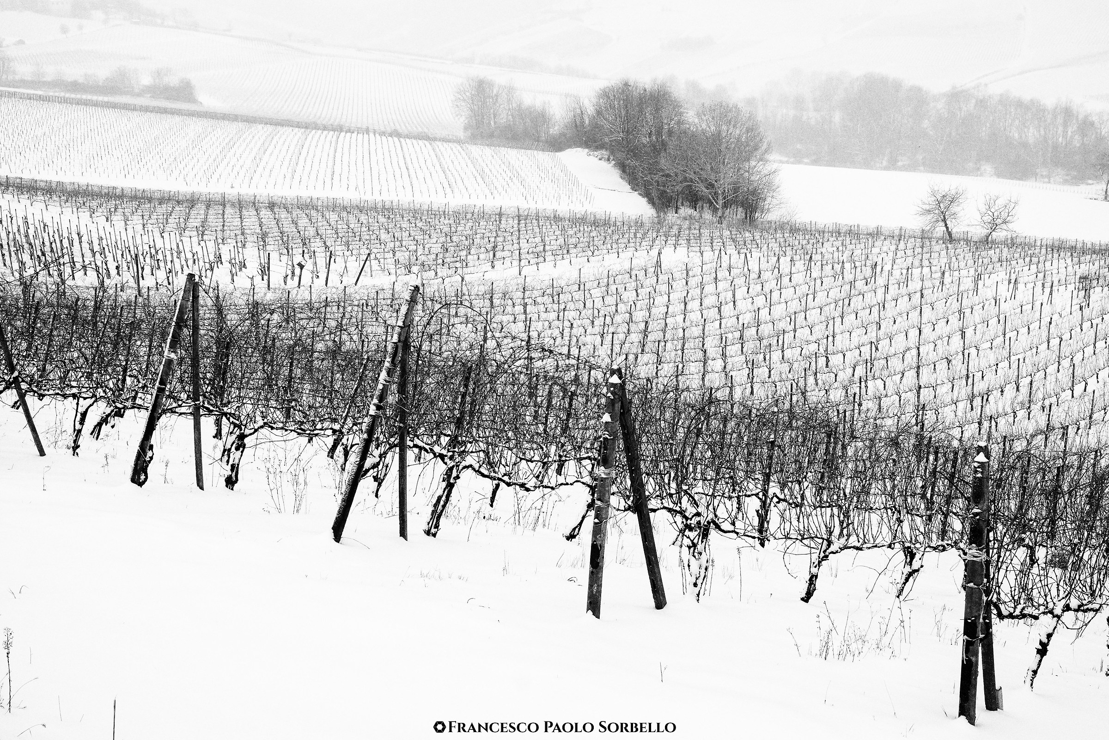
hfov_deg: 47.4
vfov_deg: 32.6
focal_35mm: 41
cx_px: 554
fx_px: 1263
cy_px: 370
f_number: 11
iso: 320
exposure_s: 1/170
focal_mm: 27.4
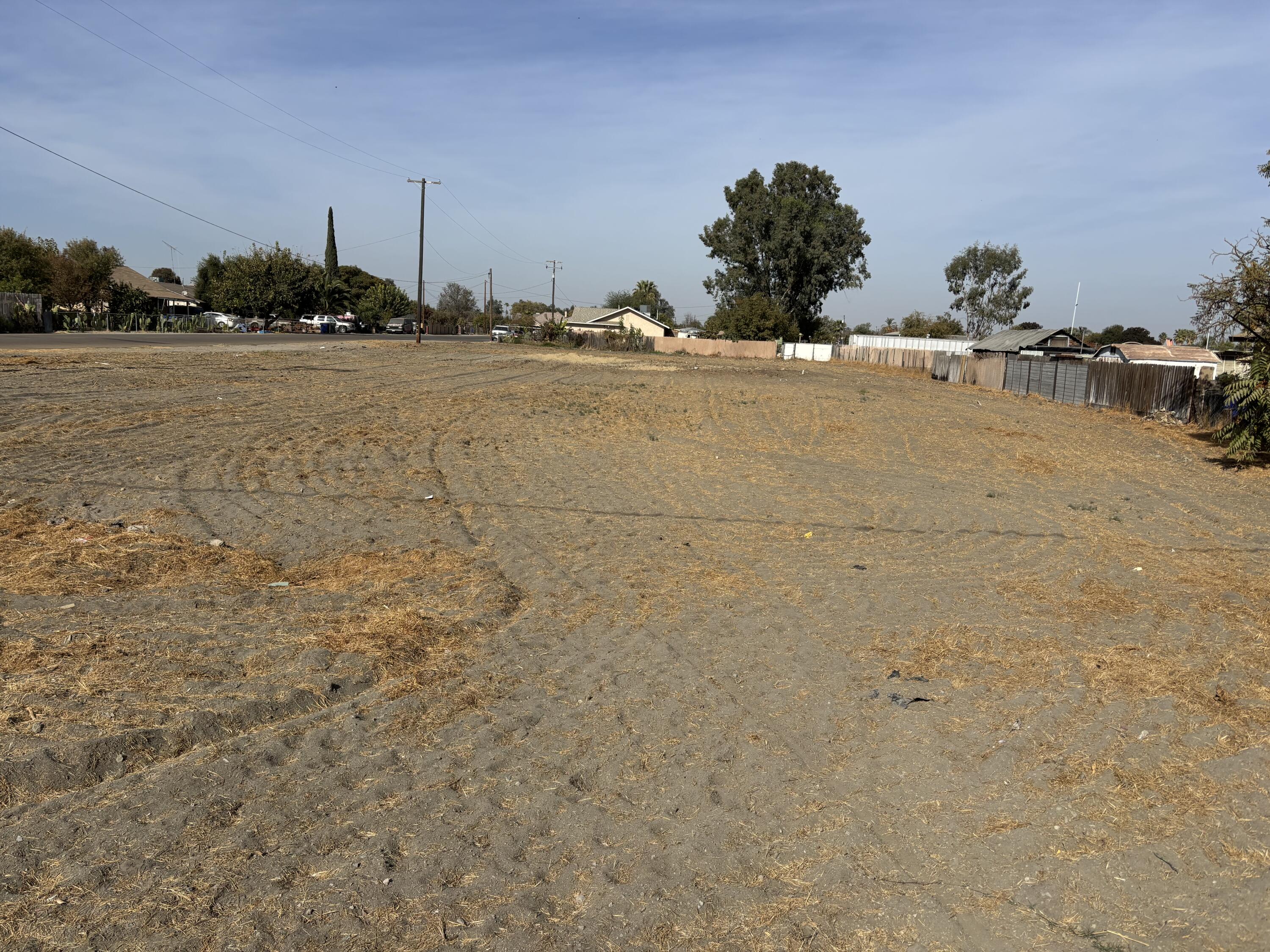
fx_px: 954
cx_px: 635
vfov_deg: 53.1
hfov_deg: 67.3
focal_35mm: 26
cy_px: 476
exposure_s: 1/5076
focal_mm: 5.96
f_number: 1.6
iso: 50
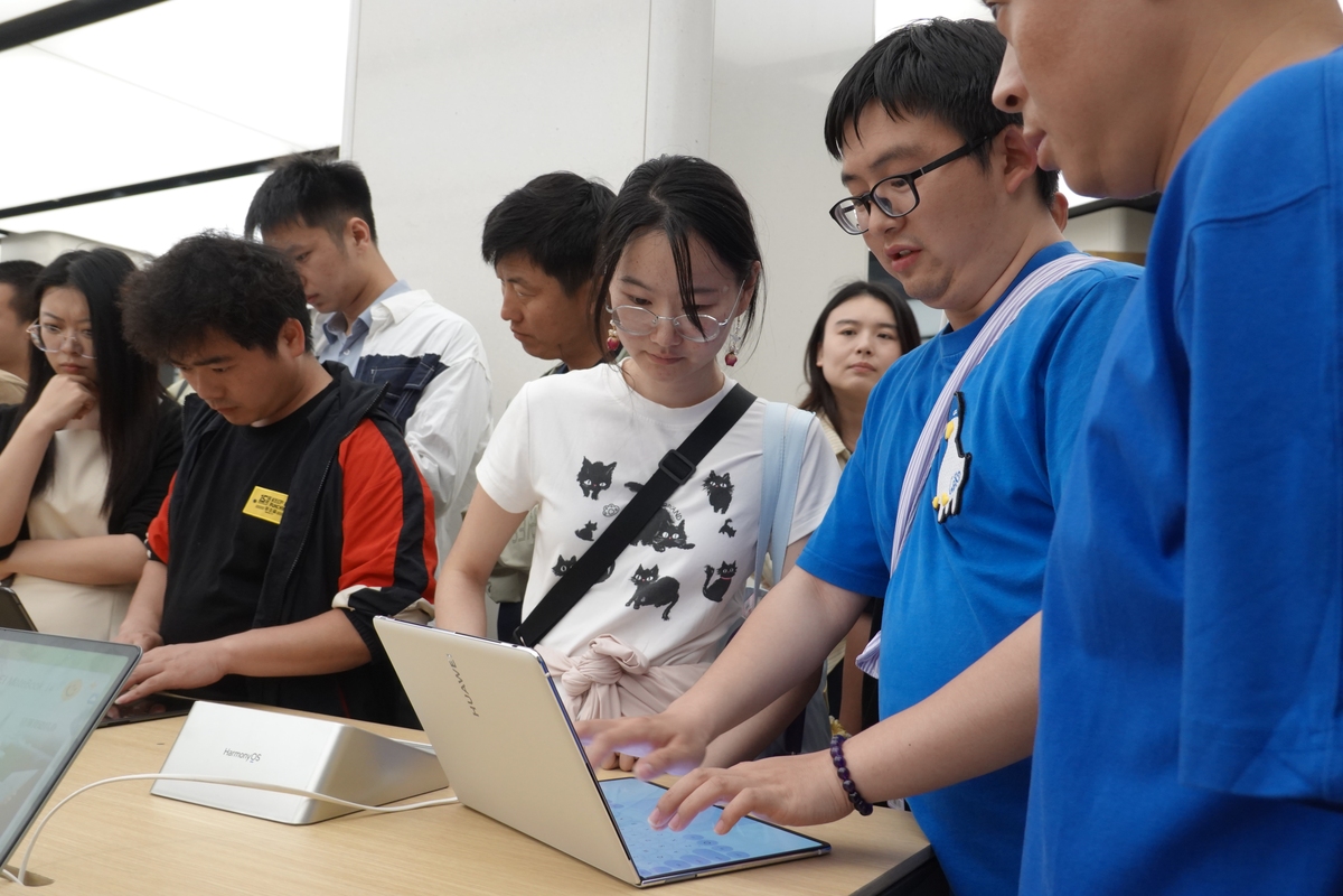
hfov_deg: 58.7
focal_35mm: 32
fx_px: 1194
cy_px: 448
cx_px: 672
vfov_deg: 41.1
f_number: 3.5
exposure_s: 1/125
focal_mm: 11.76
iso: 500
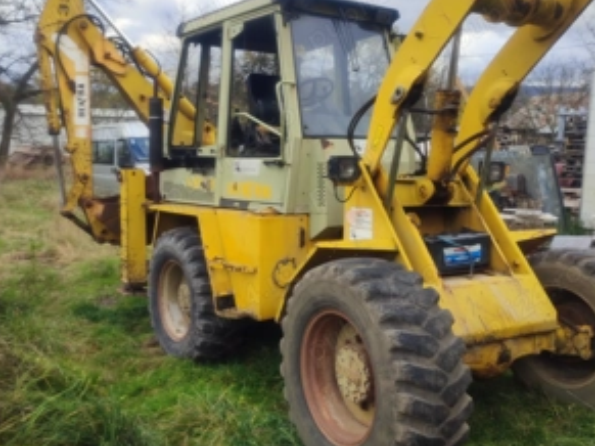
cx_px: 301
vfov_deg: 42.8
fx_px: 567
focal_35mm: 33
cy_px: 190
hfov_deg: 55.4
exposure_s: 1/103
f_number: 1.89
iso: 50
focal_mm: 5.89
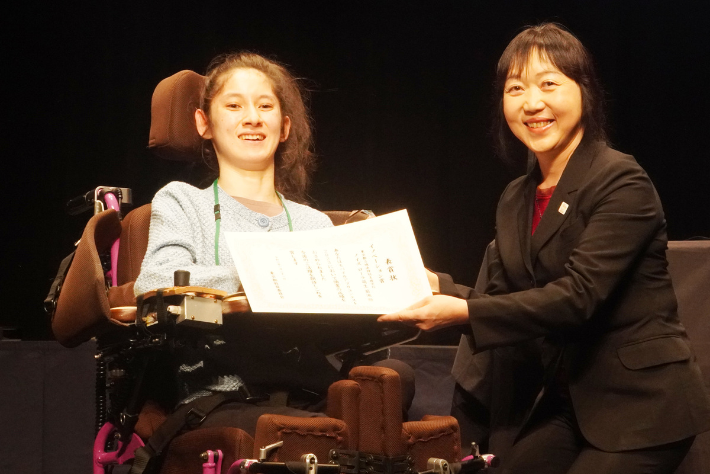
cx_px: 355
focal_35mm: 114
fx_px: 2248
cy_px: 237
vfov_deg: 12.0
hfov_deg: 17.9
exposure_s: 1/125
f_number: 16
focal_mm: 76
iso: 4000
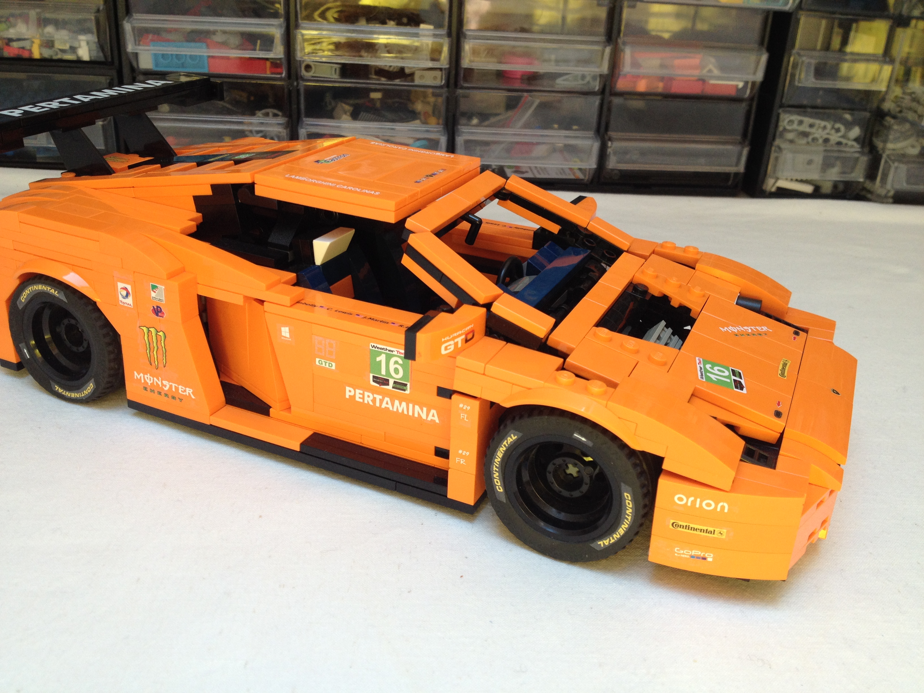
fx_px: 934
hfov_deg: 52.6
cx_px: 462
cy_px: 346
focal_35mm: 35
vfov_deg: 40.7
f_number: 2.4
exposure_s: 1/120
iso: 64
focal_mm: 4.28
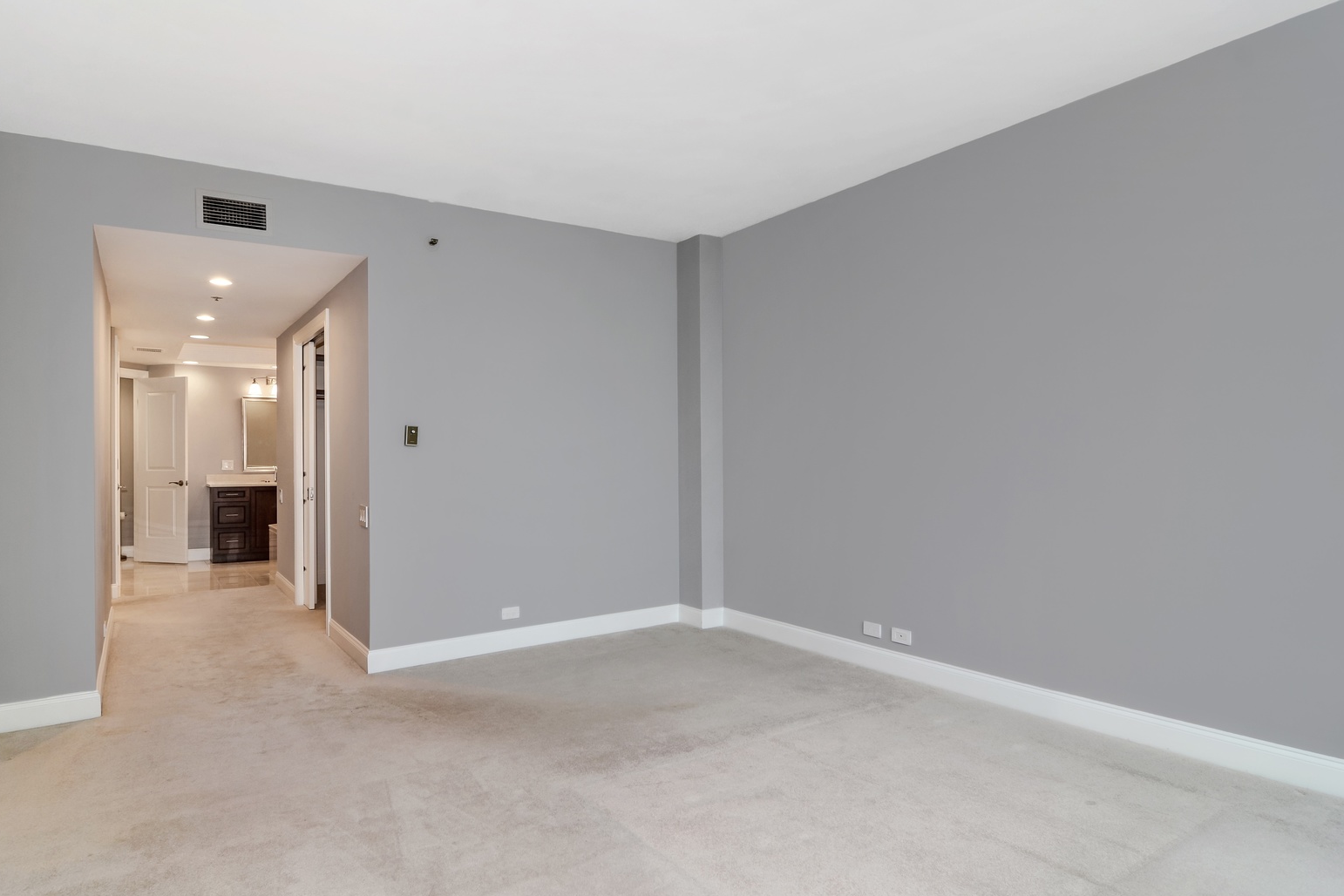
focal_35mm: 19
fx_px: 709
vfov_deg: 64.5
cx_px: 656
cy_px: 470
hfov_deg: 86.9
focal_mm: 12
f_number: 8
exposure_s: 1/13
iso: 200
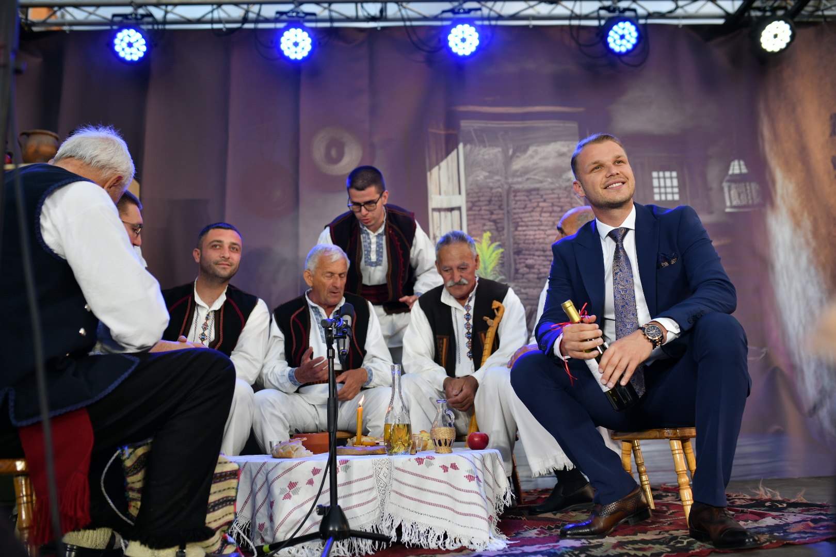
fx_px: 813
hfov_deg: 54.4
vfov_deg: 37.9
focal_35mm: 35
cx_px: 418
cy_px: 278
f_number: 2.8
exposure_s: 1/200
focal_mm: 35
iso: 200
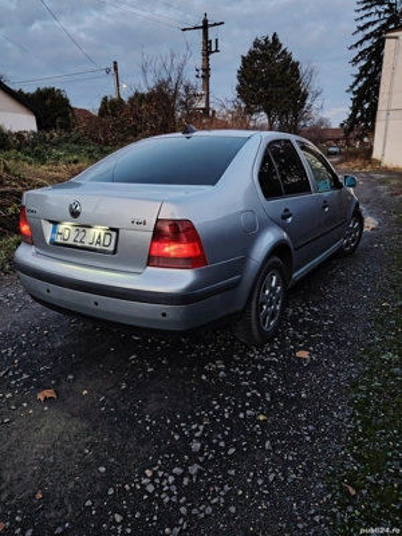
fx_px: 372
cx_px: 201
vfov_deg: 71.6
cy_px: 268
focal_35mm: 24
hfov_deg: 56.8
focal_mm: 5.25
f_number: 1.75
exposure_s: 1/25
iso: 528
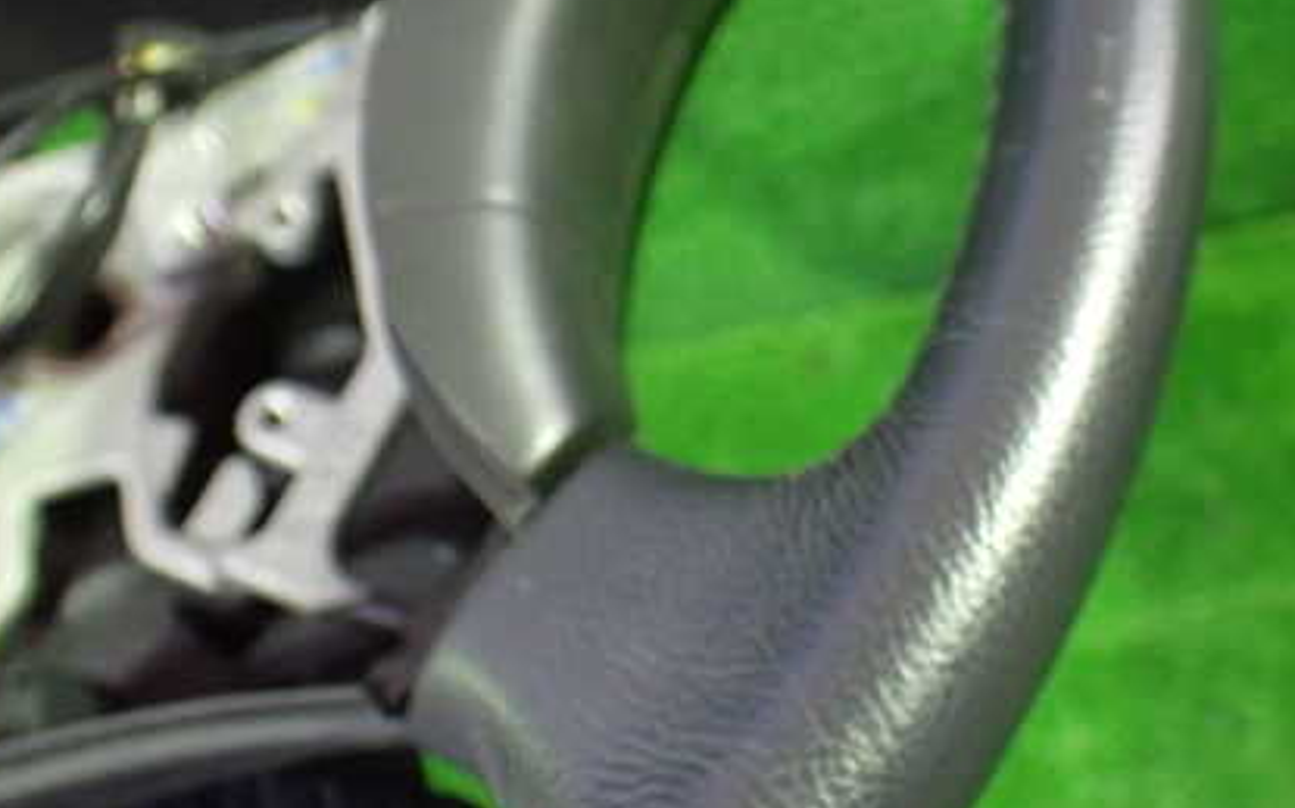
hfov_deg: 43.0
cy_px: 278
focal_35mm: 46
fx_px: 1623
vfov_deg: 27.8
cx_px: 843
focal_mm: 5.4
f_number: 2.3
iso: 1000
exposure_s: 1/30
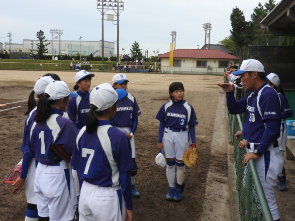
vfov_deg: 31.5
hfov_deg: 41.2
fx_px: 392
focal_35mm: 46
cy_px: 113
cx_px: 147
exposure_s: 1/400
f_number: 4
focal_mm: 8.1
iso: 100
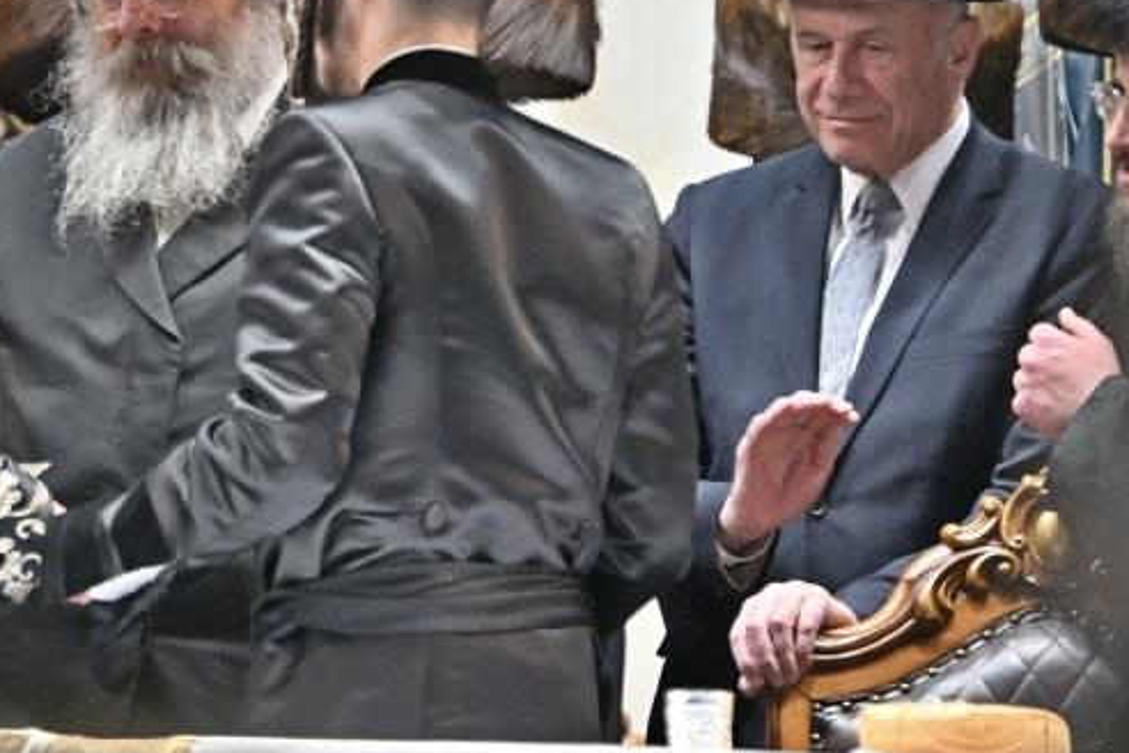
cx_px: 177
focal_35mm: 468
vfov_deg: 2.9
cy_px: 72
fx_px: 14676
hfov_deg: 4.4
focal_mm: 150
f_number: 2.8
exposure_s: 1/640
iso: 640
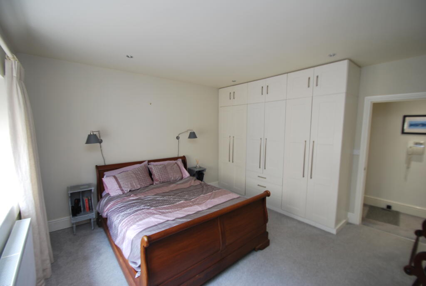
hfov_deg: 100.3
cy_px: 143
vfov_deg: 77.6
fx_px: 178
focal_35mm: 15
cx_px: 213
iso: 100
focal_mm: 10
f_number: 3.5
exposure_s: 1/8
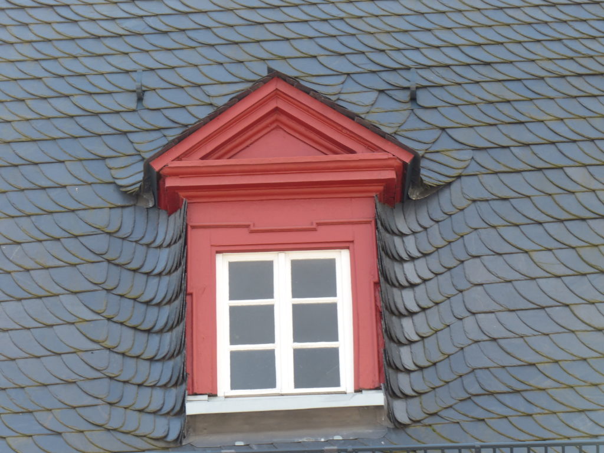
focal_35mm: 173
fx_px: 3019
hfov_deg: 11.4
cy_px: 226
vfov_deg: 8.6
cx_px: 302
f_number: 4
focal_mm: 31.1
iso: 100
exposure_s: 1/160
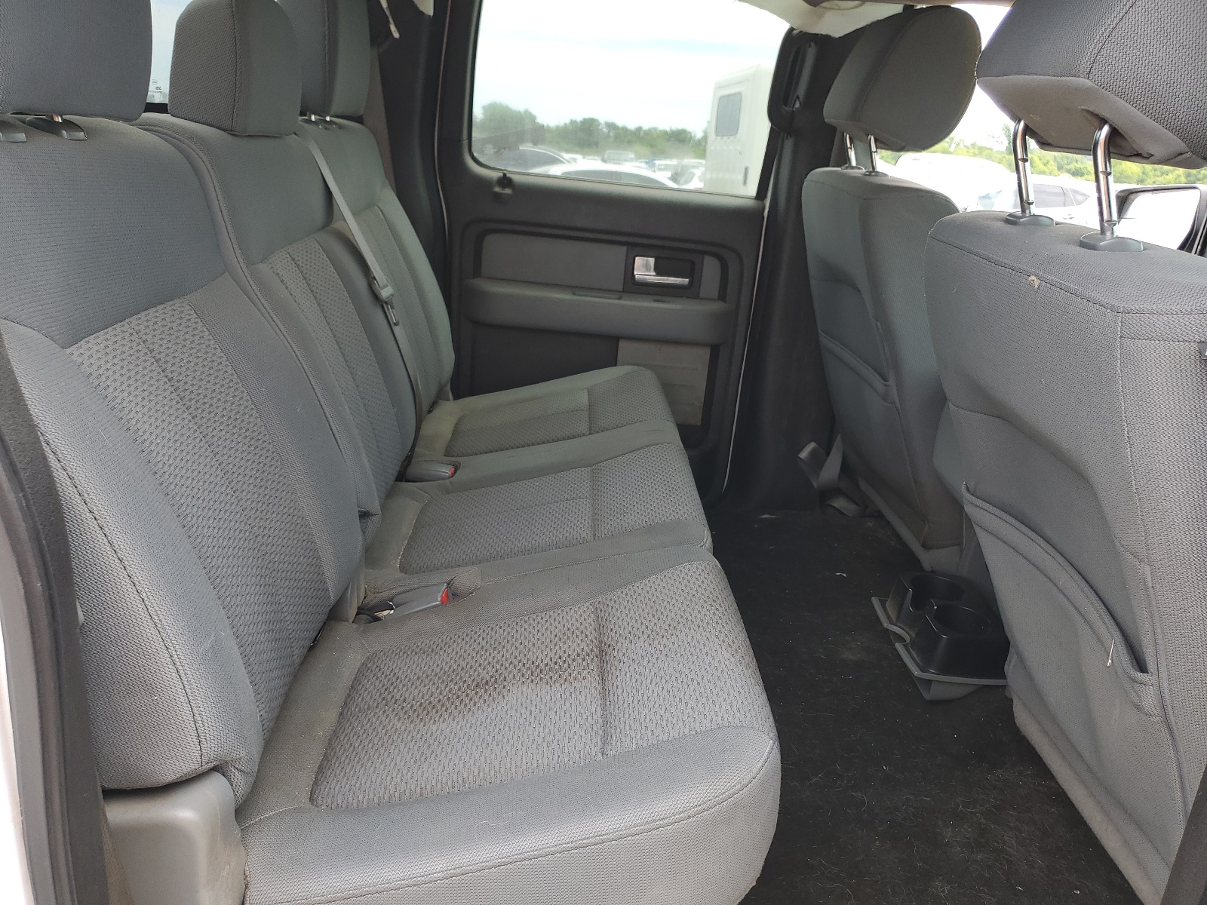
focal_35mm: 26
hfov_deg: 67.3
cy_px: 452
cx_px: 604
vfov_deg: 53.1
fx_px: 907
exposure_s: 1/278
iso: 50
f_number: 1.5
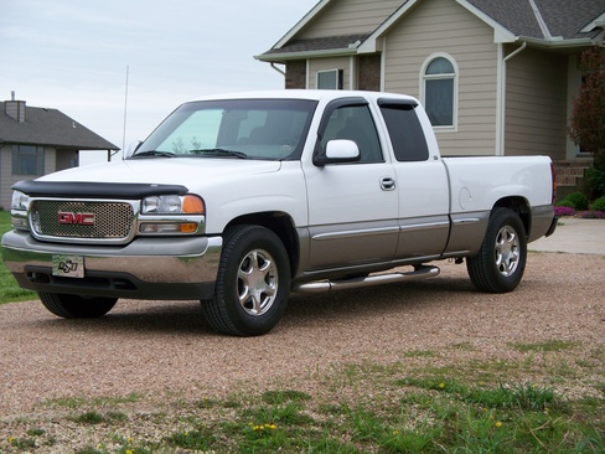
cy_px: 226
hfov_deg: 23.8
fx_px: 1433
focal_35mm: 82
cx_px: 301
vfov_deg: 18.0
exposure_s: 1/200
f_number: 3.4
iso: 64
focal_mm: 16.86
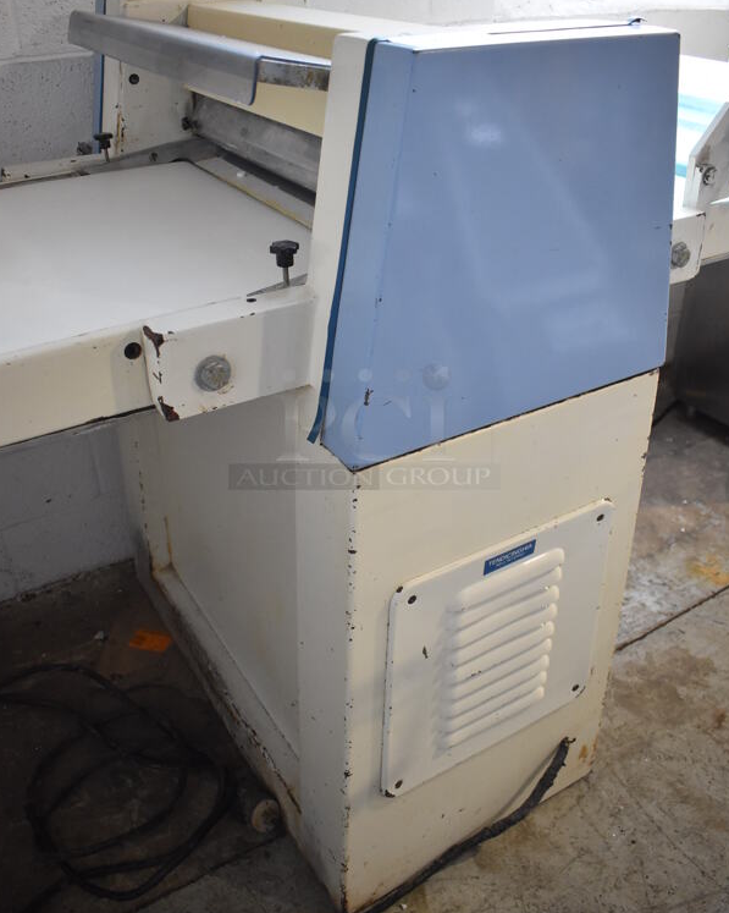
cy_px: 426
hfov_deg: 47.1
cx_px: 365
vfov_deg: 57.1
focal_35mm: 31
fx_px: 837
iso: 2000
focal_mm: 18
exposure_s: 1/125
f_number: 3.5
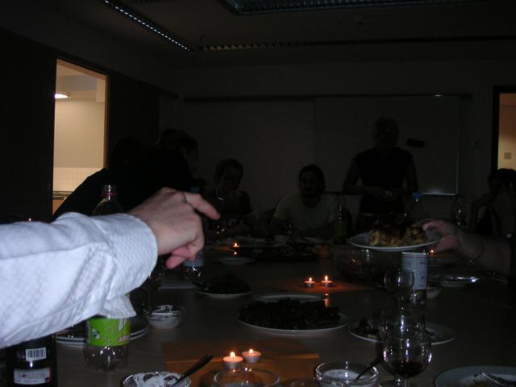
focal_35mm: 38
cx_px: 258
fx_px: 566
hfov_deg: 49.0
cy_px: 194
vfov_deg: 37.7
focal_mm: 6
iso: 160
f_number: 2.8
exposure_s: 1/45
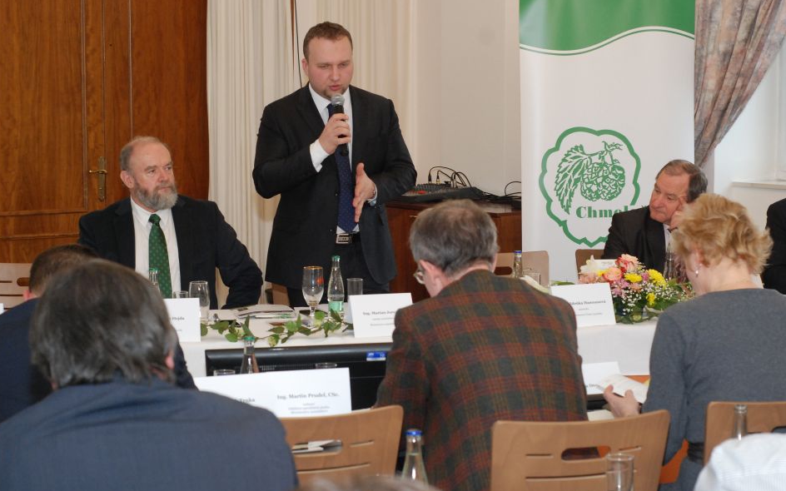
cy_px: 255
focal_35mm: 83
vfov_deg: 15.7
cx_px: 361
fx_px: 1778
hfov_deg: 24.9
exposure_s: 1/60
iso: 800
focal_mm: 50
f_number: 7.1
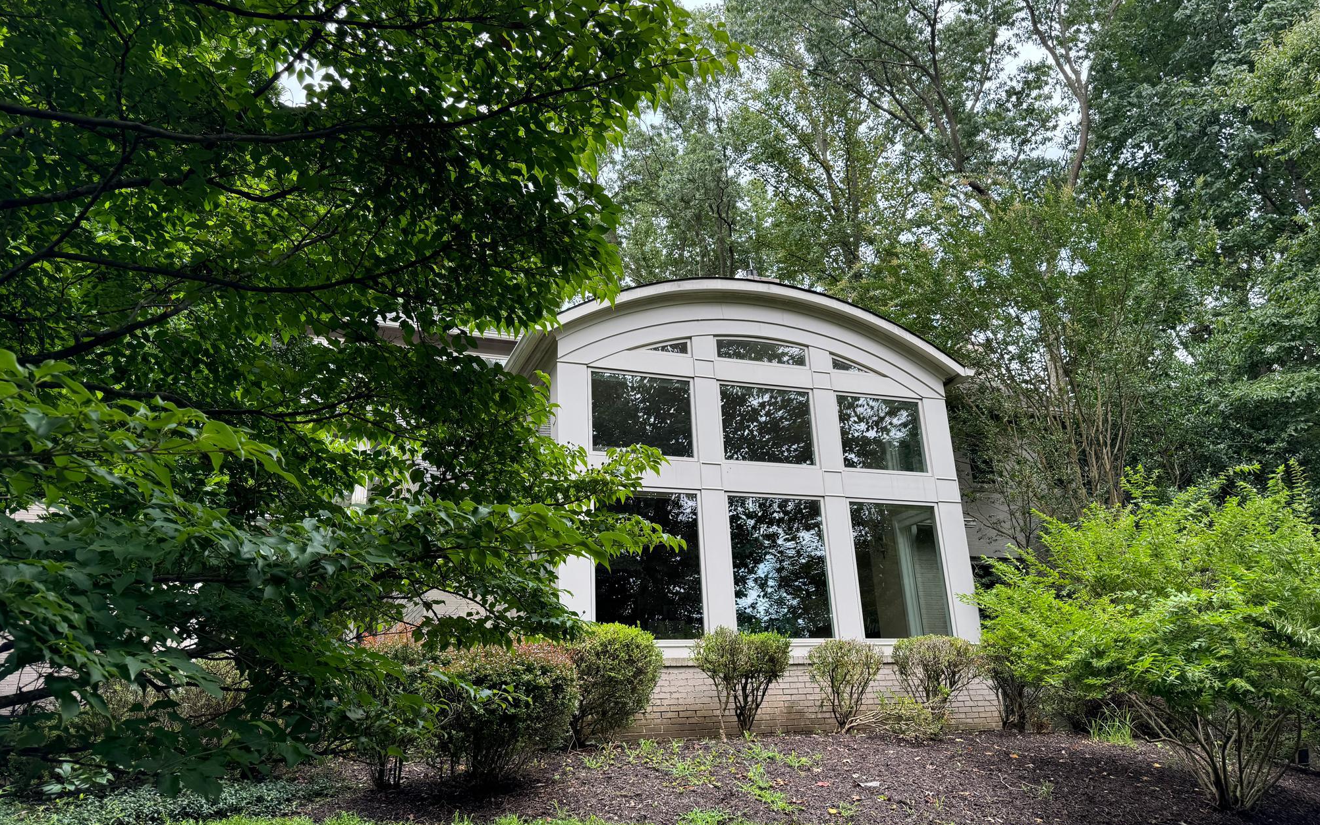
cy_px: 399
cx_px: 673
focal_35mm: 26
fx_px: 935
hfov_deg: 70.4
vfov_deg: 47.6
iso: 80
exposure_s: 1/329
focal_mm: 6.76
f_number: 1.78
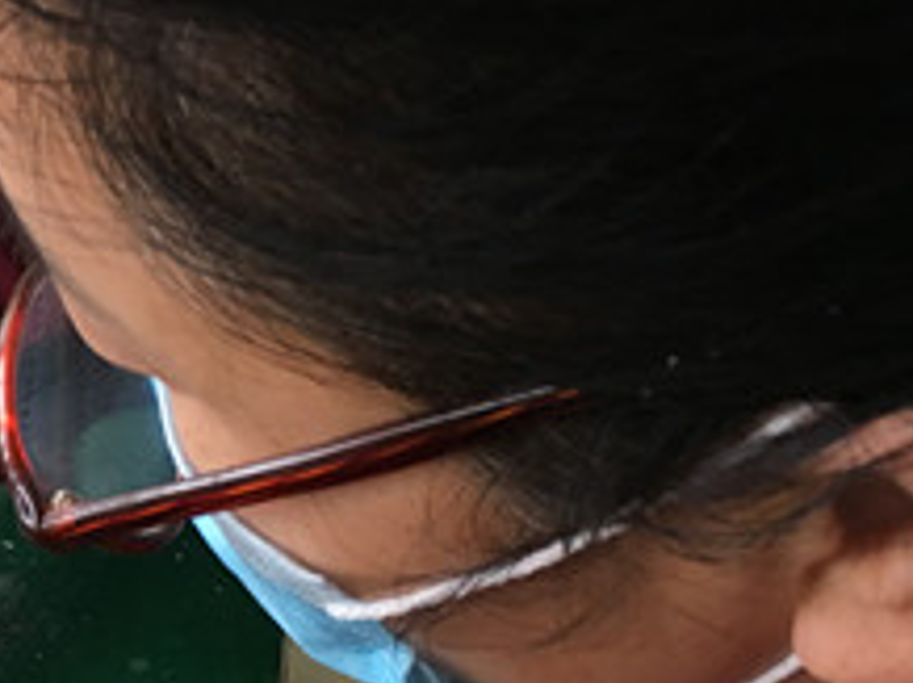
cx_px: -75
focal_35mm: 80
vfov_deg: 18.3
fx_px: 2108
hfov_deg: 23.1
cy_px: 524
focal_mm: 4.15
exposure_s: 1/33
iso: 125
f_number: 2.2
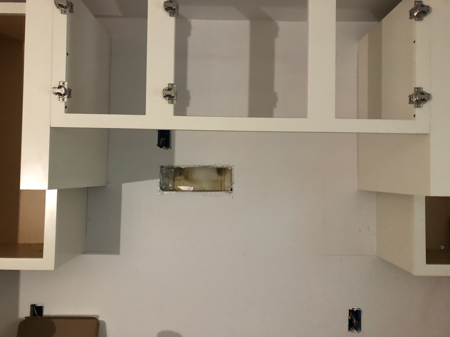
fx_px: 364
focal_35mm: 28
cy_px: 168
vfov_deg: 49.7
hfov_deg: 63.4
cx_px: 225
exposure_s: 1/6
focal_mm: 3.99
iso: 100
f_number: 1.8
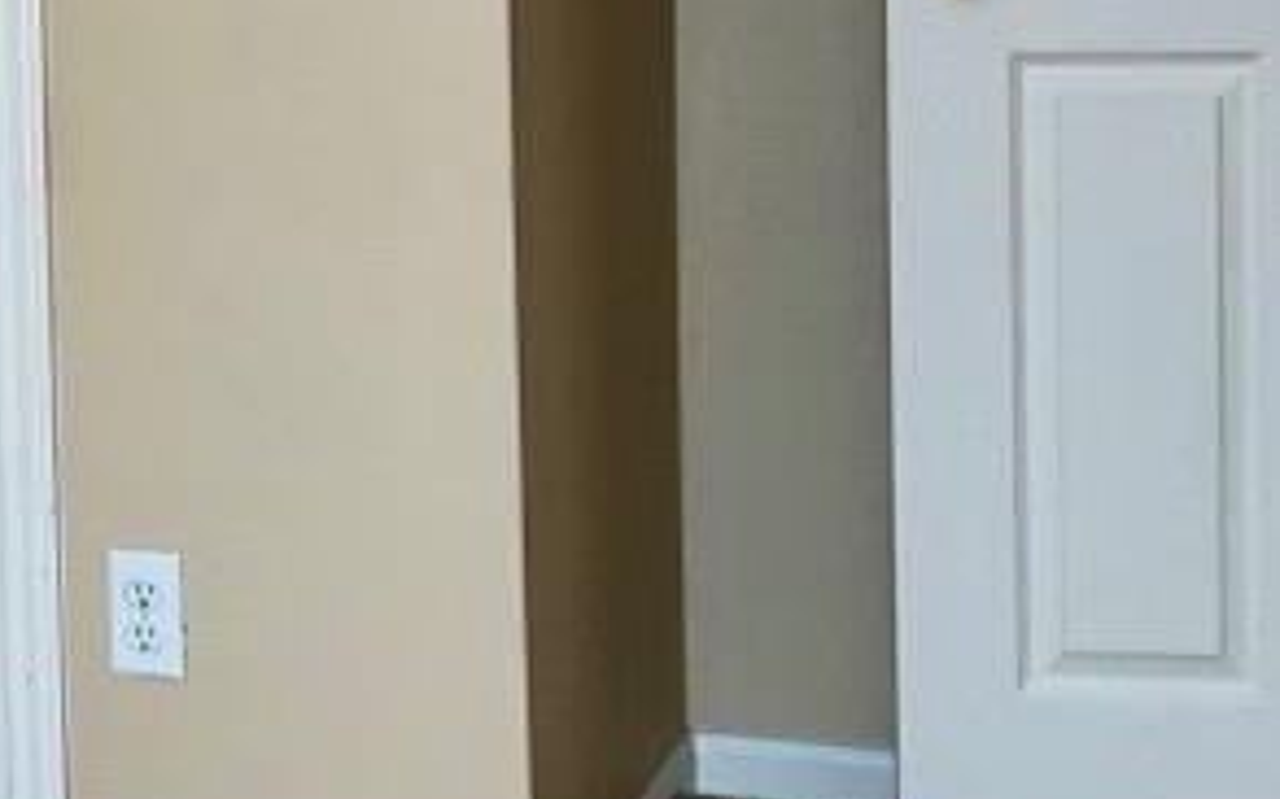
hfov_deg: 19.6
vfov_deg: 12.8
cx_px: -232
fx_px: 3488
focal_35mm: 100
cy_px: -114
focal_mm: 3
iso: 40
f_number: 1.8
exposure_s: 1/100
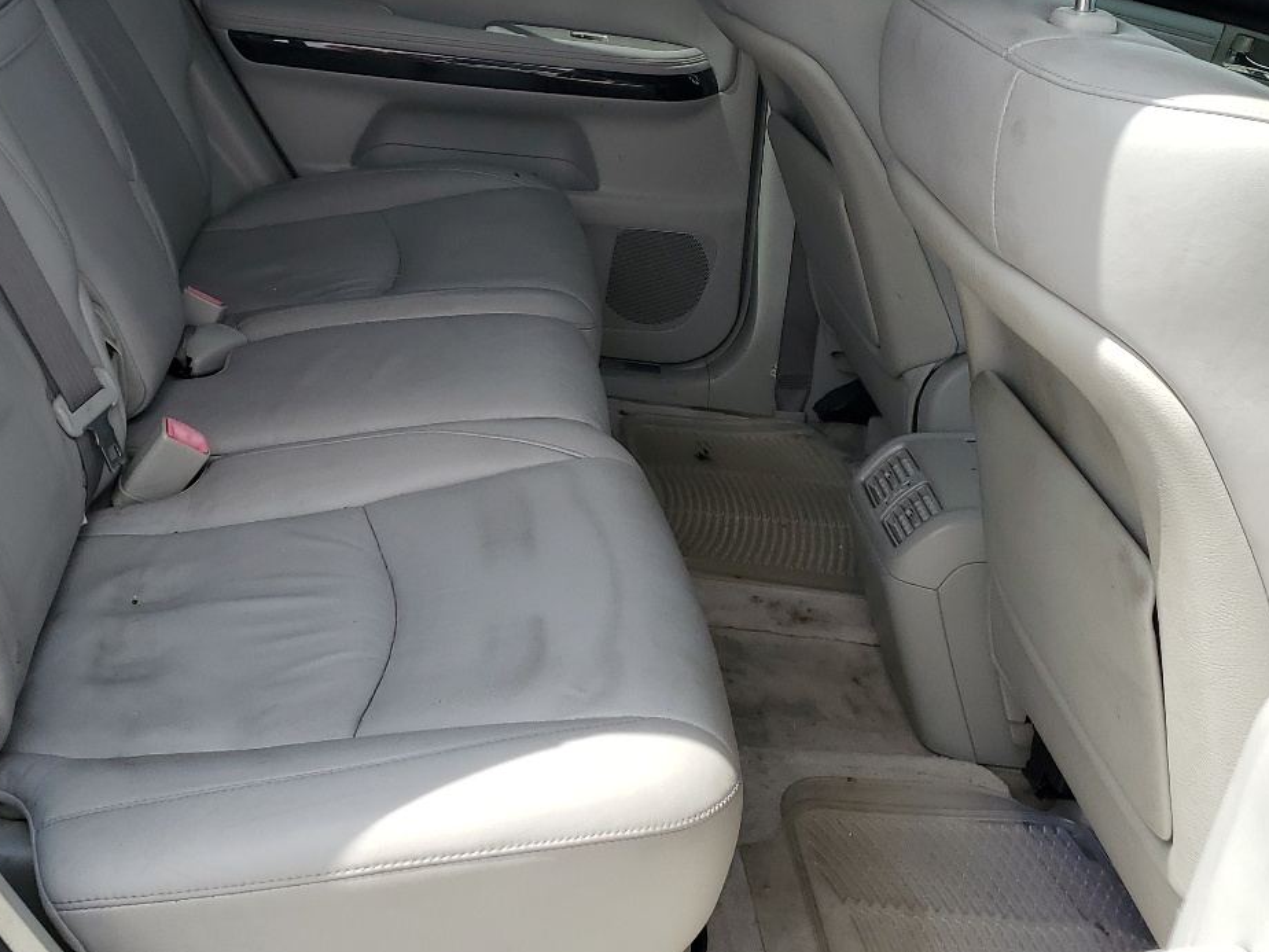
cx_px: 441
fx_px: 1650
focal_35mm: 45
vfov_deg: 31.4
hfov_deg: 41.6
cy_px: 192
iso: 50
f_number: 1.5
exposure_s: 1/1250
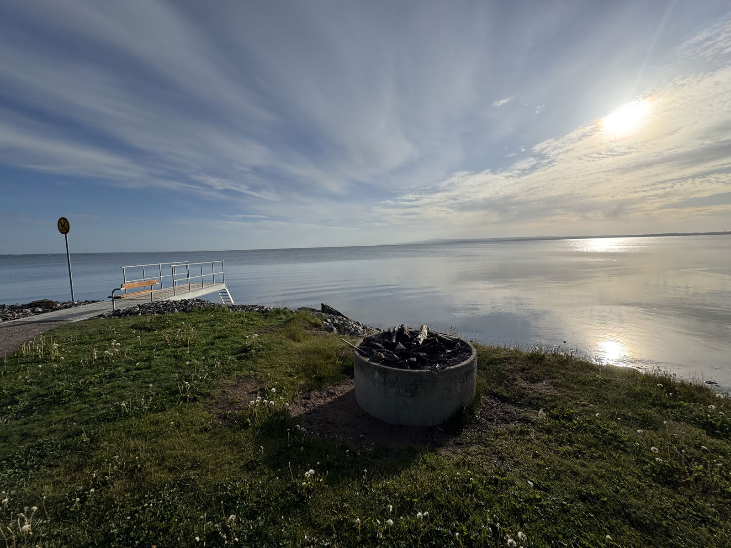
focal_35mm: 14
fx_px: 296
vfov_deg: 85.7
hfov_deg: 102.1
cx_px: 366
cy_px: 274
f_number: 2.2
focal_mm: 2.22
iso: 40
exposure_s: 1/3906
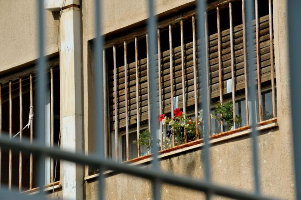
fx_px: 1671
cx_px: 150
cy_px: 100
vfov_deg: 6.9
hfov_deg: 10.3
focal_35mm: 200
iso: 200
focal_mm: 200
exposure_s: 1/400
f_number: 9
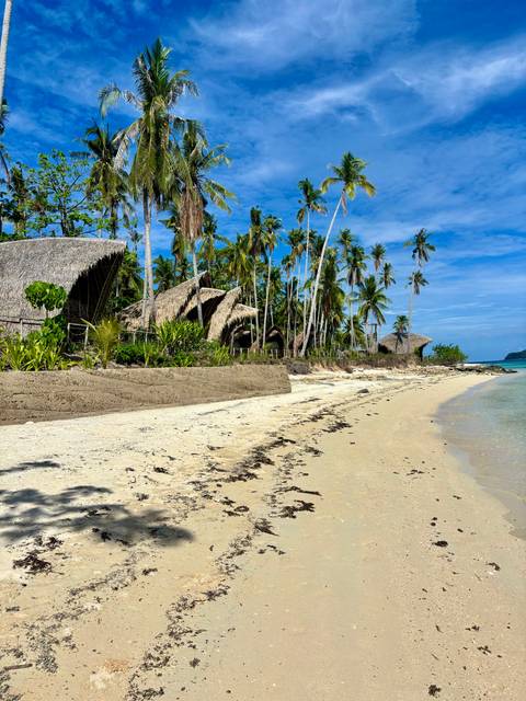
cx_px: 263
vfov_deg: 67.3
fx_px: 527
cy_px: 350
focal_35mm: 26
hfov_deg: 53.1
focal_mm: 5.96
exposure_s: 1/9091
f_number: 1.6
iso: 50
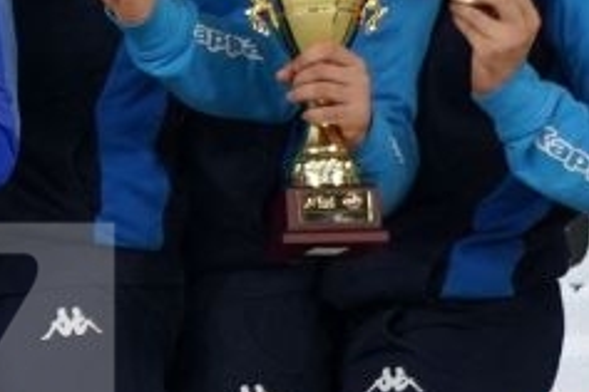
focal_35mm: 531
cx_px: -959
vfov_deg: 2.6
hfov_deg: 3.8
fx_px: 8687
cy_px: 449
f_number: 2.8
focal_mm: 70
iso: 1600
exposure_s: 1/250
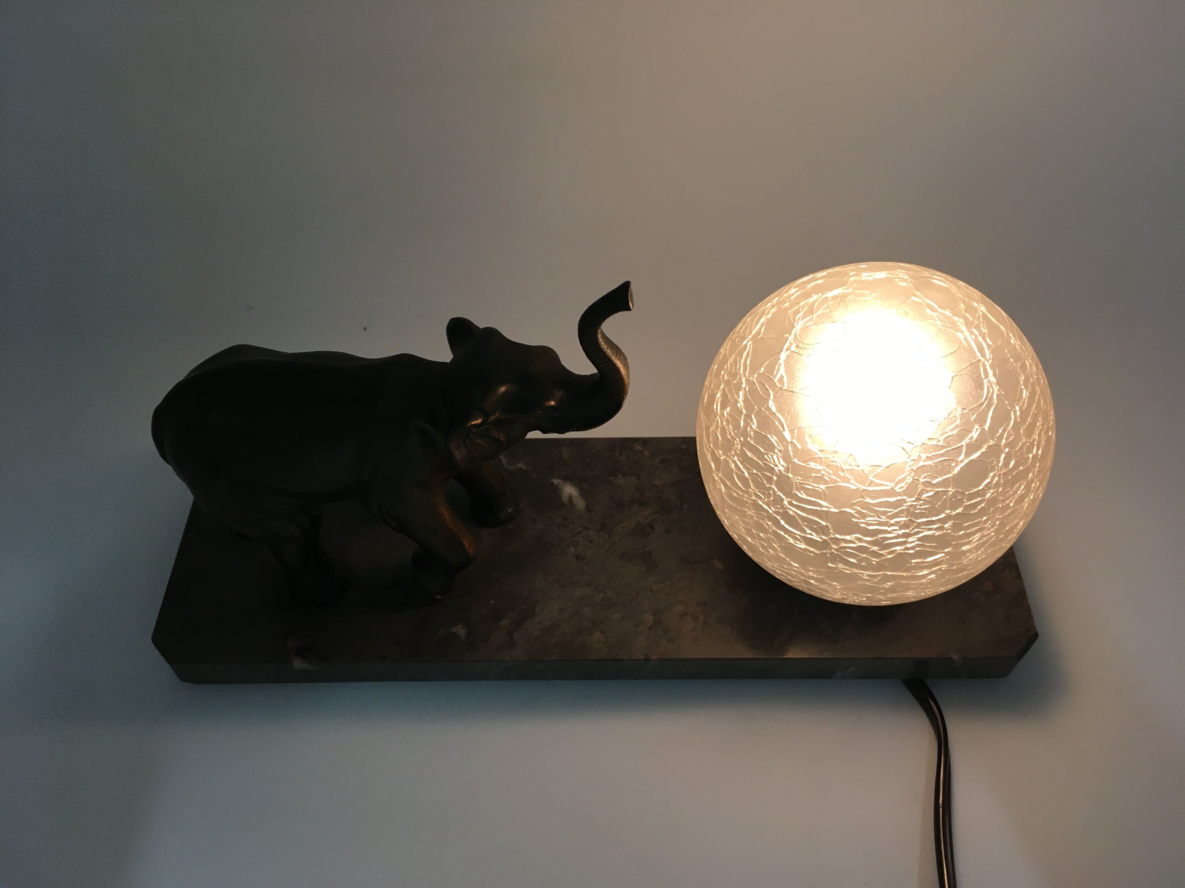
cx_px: 592
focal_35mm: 29
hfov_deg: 61.7
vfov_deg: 48.2
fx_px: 993
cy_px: 444
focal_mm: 4.15
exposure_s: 1/33
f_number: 2.2
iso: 40
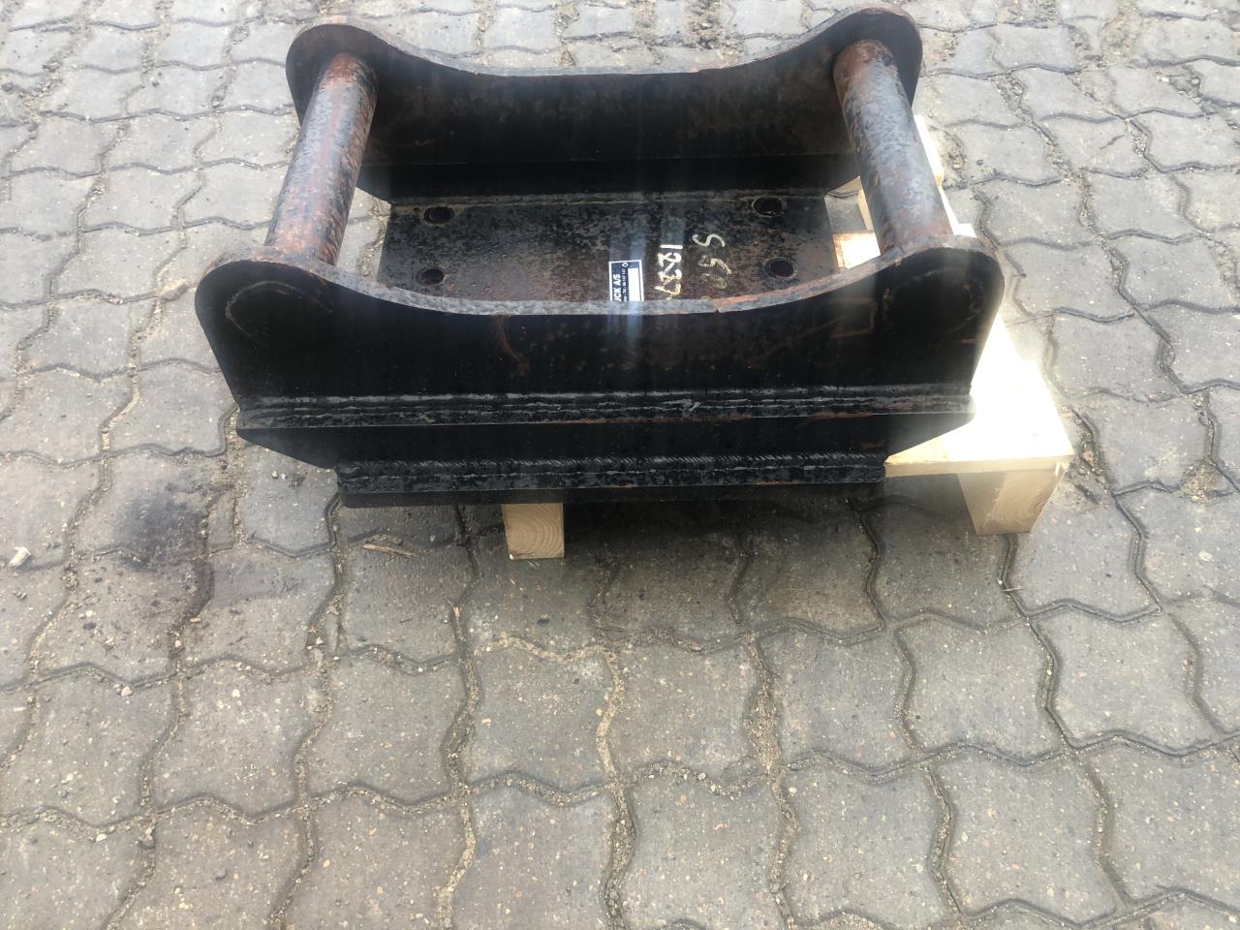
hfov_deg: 63.4
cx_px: 620
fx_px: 1003
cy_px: 465
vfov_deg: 49.7
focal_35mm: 28
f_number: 1.8
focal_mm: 3.99
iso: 25
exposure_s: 1/30
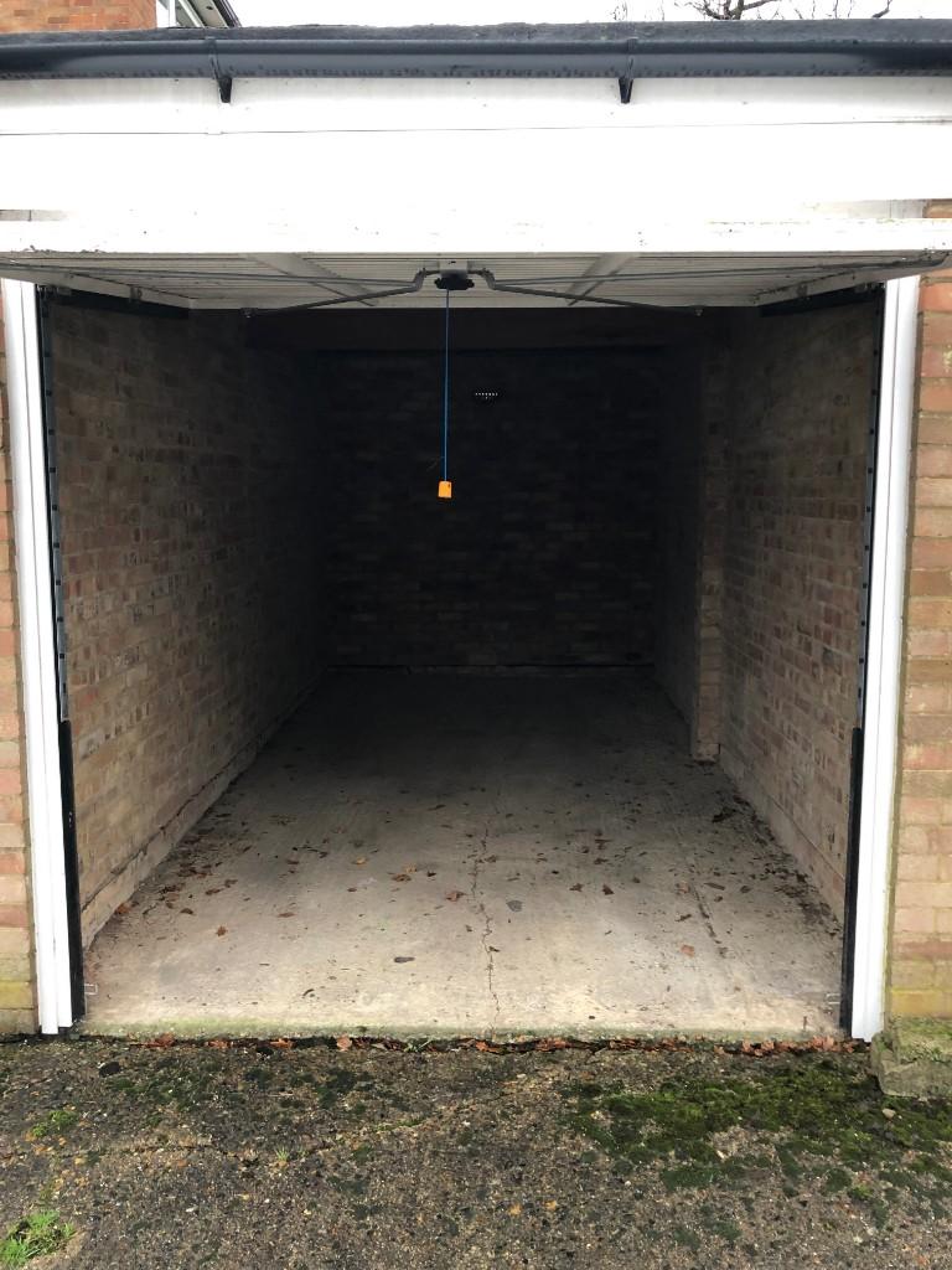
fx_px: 1027
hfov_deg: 49.7
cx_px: 476
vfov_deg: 63.4
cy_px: 635
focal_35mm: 28
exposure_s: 1/17
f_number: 1.8
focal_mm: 4
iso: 40
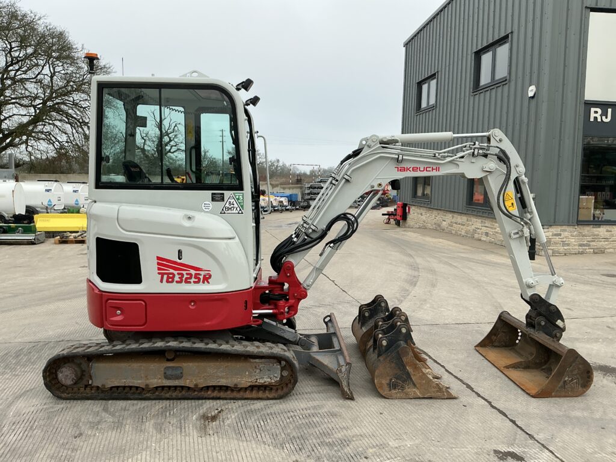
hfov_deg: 63.4
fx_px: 498
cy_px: 231
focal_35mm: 28
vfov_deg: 49.7
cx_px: 308
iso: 25
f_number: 1.8
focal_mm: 3
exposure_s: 1/709
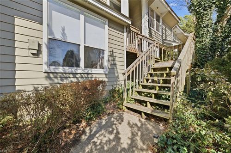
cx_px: 116
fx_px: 86
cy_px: 76
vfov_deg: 83.0
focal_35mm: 14
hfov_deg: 106.4
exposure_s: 1/3200
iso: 250
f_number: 8
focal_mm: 9
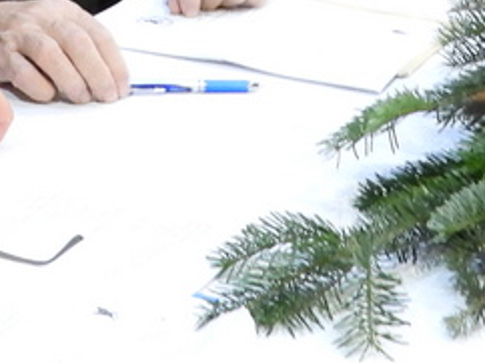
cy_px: -405
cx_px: 6
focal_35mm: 159
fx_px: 2226
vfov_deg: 8.7
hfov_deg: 12.3
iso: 800
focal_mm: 5.8
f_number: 3.2
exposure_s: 1/6
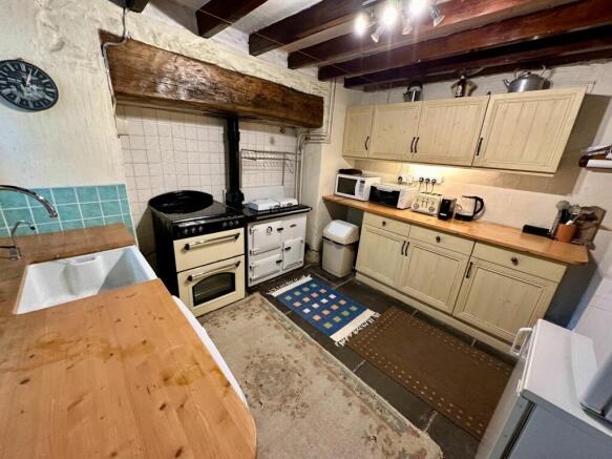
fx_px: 247
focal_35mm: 14
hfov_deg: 102.1
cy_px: 230
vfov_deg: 85.7
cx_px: 306
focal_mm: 2.22
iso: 250
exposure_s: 1/50
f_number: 2.2
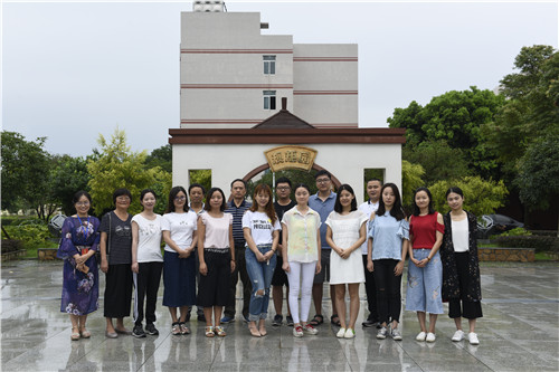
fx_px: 683
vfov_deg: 30.5
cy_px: 186
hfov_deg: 44.5
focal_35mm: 44
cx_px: 280
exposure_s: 1/125
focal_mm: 44
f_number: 8
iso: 200
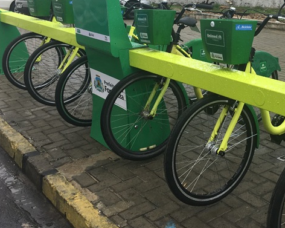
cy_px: 57
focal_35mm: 48
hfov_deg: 37.4
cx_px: 228
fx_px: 405
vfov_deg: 30.9
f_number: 2.2
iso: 25
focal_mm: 4.15
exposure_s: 1/864
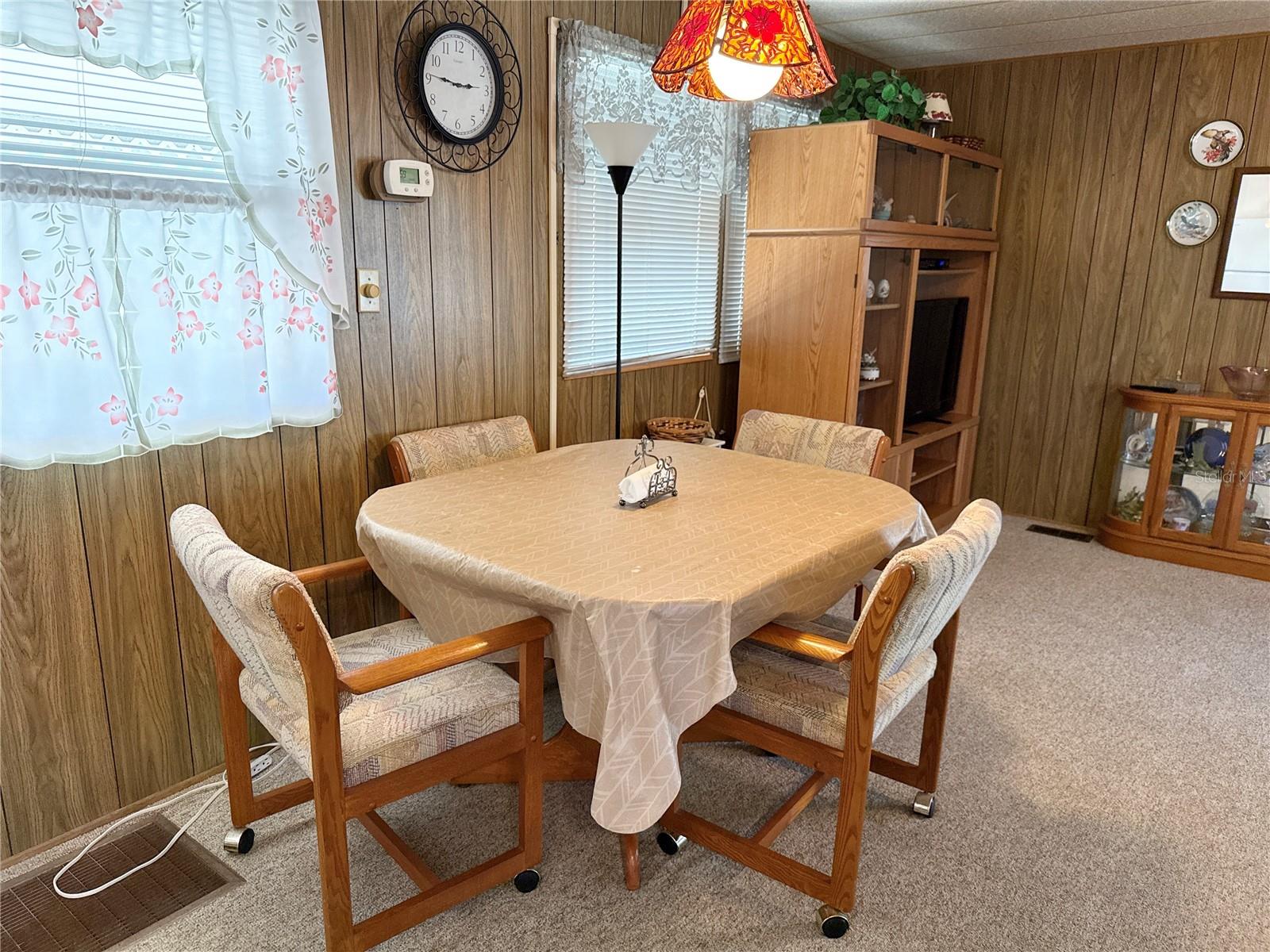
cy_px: 476
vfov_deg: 56.8
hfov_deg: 71.6
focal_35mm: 24
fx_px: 881
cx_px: 635
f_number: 1.78
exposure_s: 1/60
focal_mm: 6.76
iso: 200
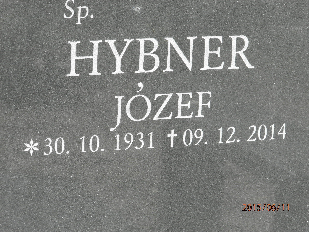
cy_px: 116
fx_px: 1607
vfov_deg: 8.2
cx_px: 154
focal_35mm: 180
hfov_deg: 11.0
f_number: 5.1
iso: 400
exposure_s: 1/640
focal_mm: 32.1
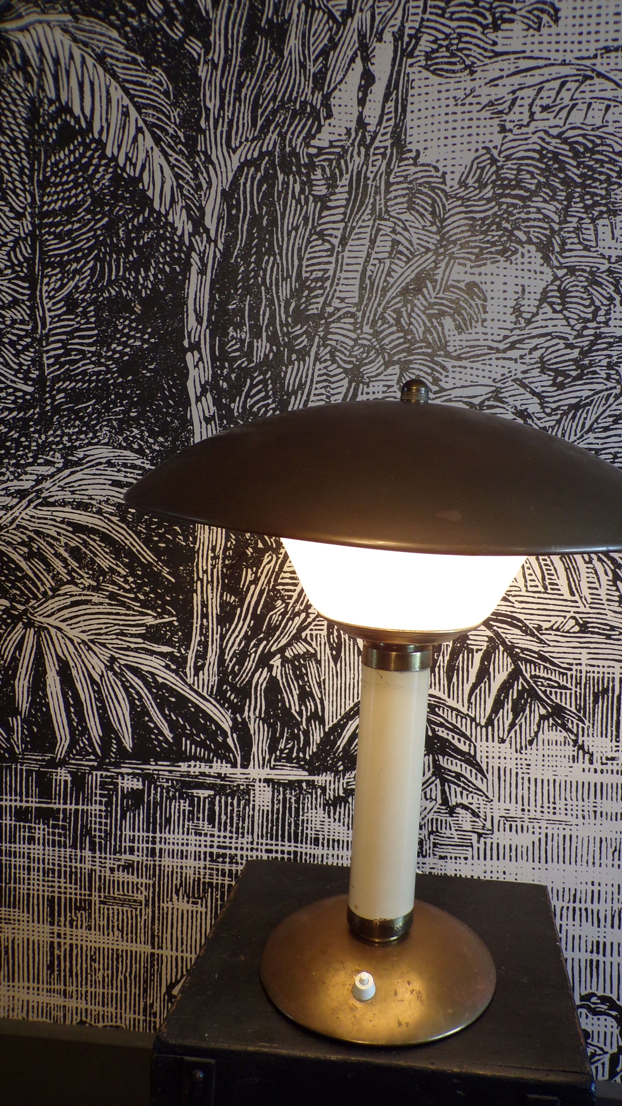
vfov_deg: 69.9
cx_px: 382
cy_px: 543
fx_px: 792
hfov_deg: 42.6
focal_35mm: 27
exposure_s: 1/34
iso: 143
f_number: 3
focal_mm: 4.3
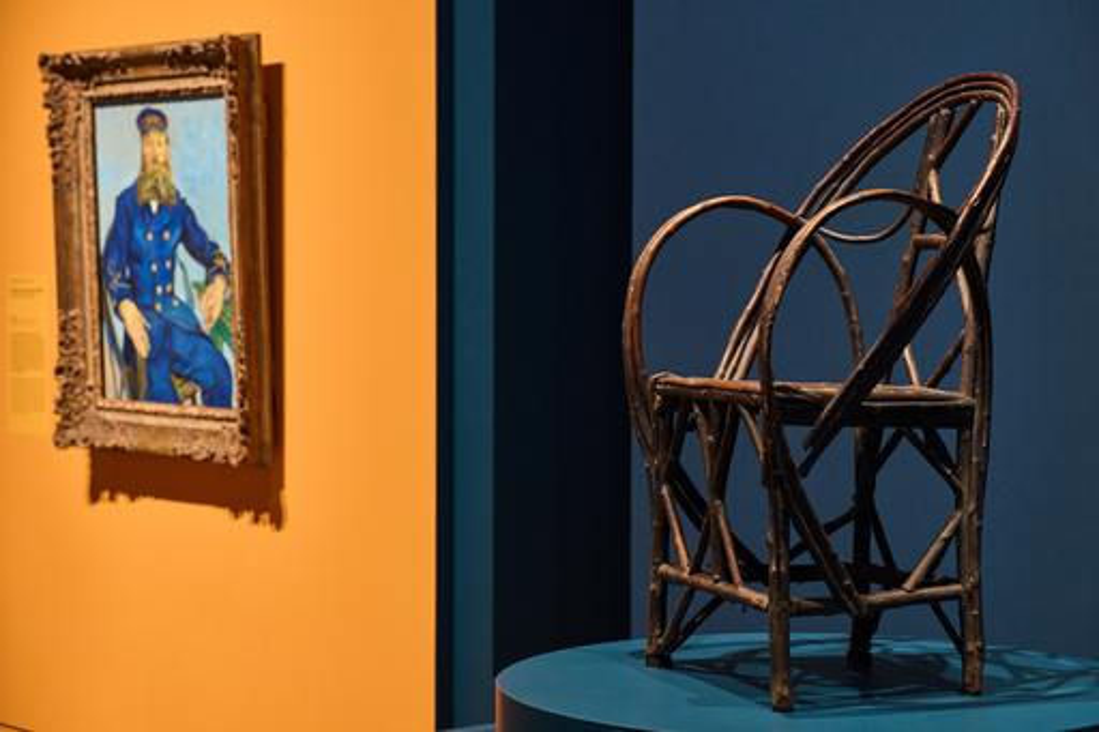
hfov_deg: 23.9
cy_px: 366
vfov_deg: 16.1
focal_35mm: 85
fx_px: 2594
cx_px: 550
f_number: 4.5
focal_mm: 85
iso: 2500
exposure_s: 1/8
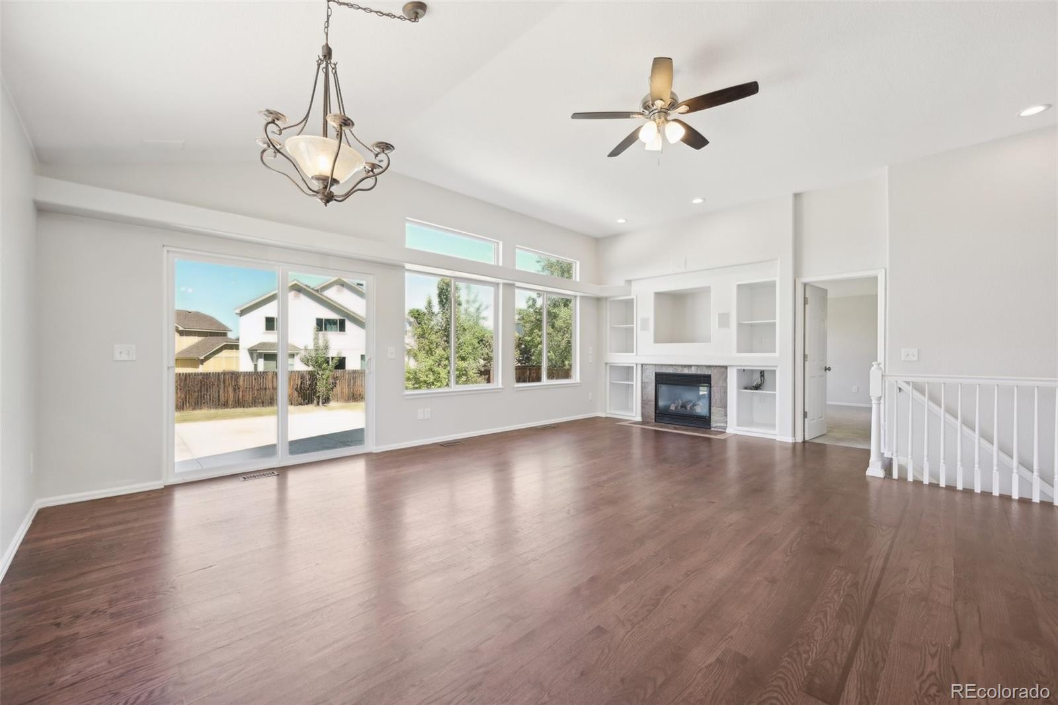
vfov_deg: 81.2
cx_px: 529
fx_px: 411
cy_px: 352
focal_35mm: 14
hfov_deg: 104.3
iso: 400
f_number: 8
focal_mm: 14
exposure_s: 1/10
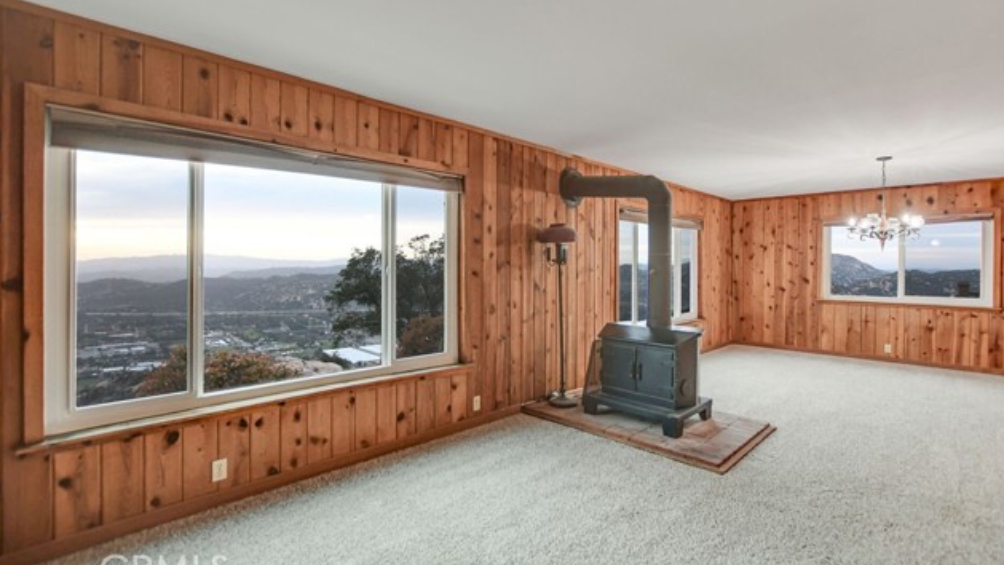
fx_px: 426
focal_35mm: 16
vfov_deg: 66.9
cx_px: 500
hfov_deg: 99.4
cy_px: 251
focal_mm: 10
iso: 800
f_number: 5
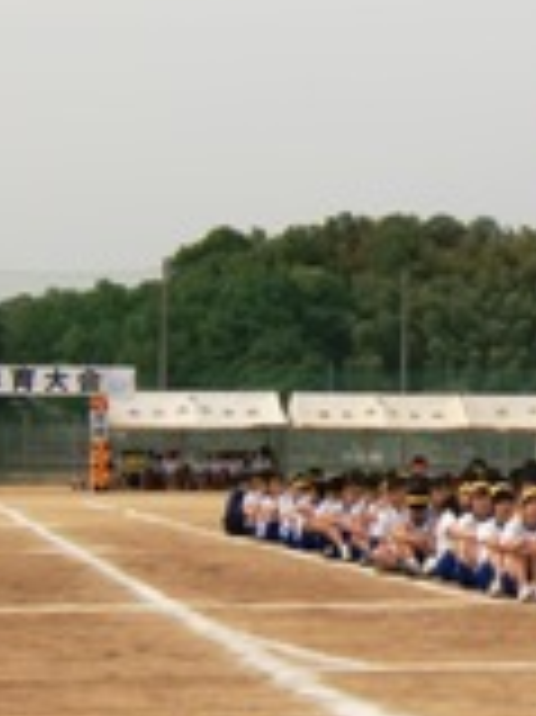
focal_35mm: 113
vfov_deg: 17.4
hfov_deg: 12.6
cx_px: 748
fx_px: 2336
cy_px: 396
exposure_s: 1/1000
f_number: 3.8
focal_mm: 7.1
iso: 64
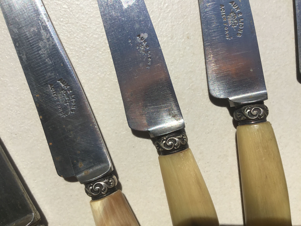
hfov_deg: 58.4
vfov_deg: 45.4
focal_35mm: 31
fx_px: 270
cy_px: 113
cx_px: 150
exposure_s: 1/3268
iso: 25
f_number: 2.4
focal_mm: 3.3
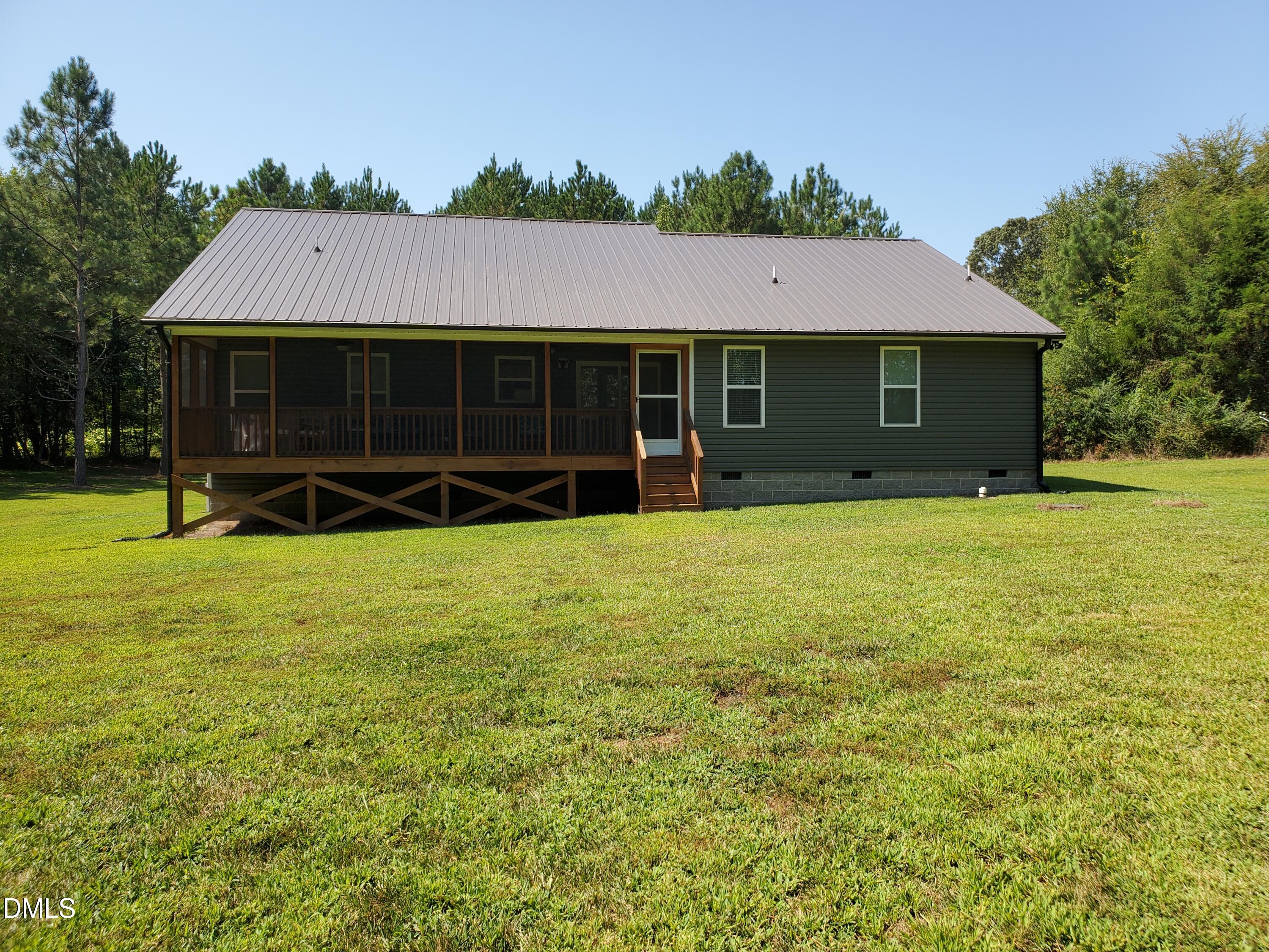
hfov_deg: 67.3
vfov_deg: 53.1
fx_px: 953
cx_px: 634
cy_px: 476
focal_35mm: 26
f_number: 2.4
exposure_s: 1/834
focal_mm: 4.3
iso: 50
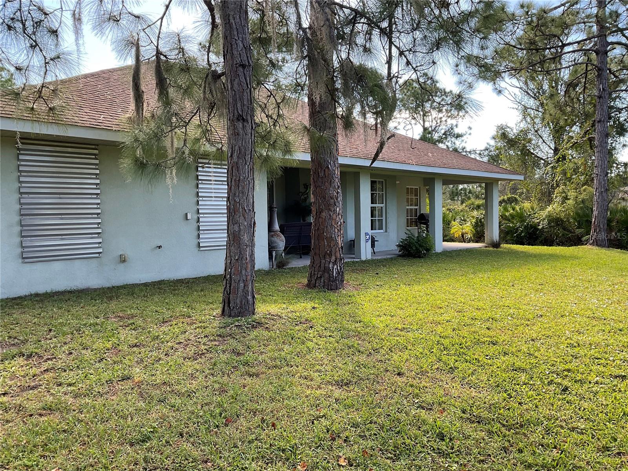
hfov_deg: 61.7
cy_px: 236
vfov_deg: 48.2
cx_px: 314
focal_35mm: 29
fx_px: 526
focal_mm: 3
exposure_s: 1/221
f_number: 1.8
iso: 16
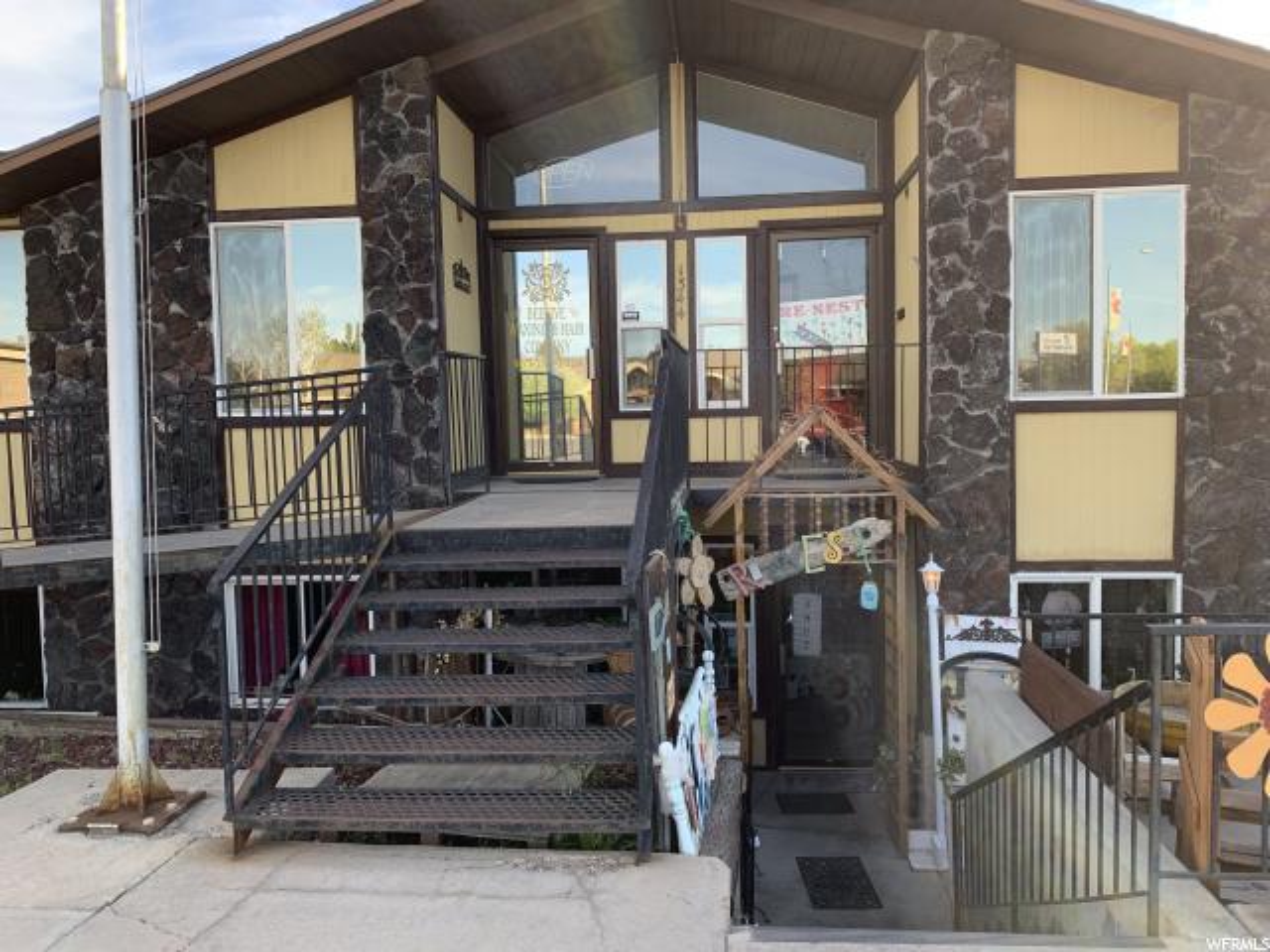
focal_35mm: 26
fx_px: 954
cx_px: 635
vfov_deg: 53.1
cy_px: 476
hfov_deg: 67.3
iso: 25
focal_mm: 4.25
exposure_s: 1/291
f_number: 1.8
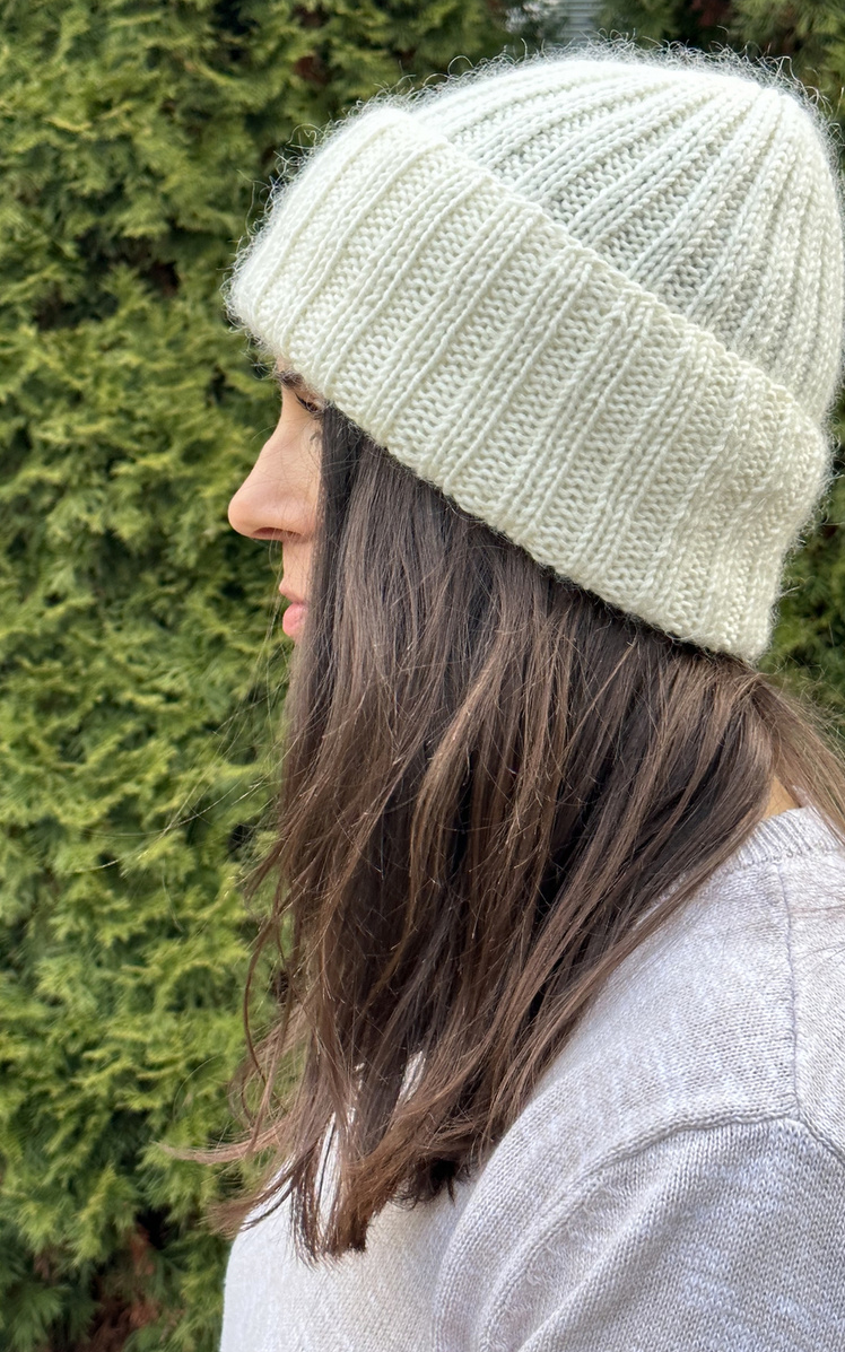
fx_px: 1879
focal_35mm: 51
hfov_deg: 25.3
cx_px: 499
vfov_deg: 39.6
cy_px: 677
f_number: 1.78
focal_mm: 6.86
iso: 50
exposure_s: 1/121
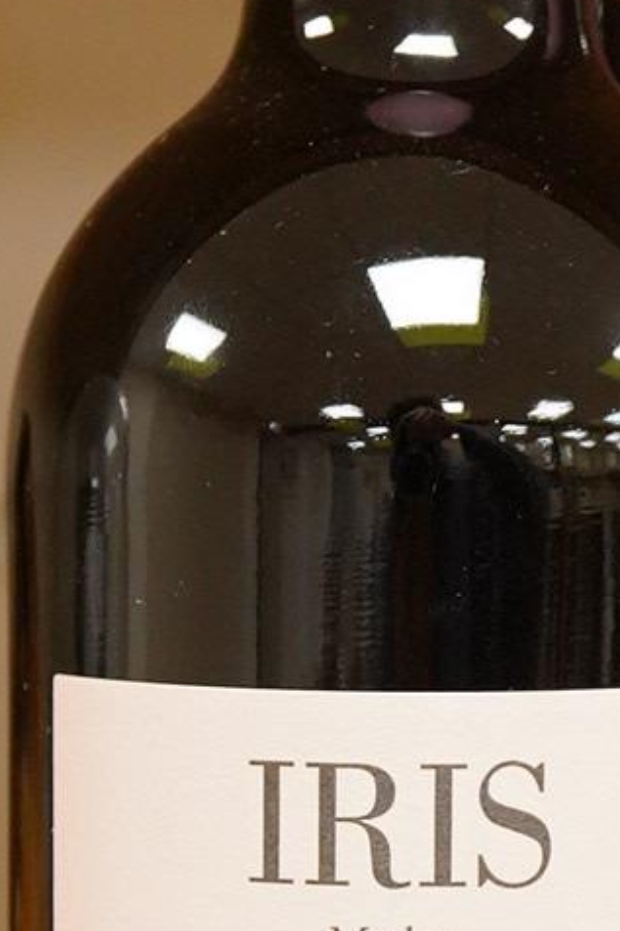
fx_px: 4808
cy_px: 863
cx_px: 444
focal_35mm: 186
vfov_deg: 11.0
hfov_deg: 7.4
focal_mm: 30
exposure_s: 1/250
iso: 2500
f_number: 3.5
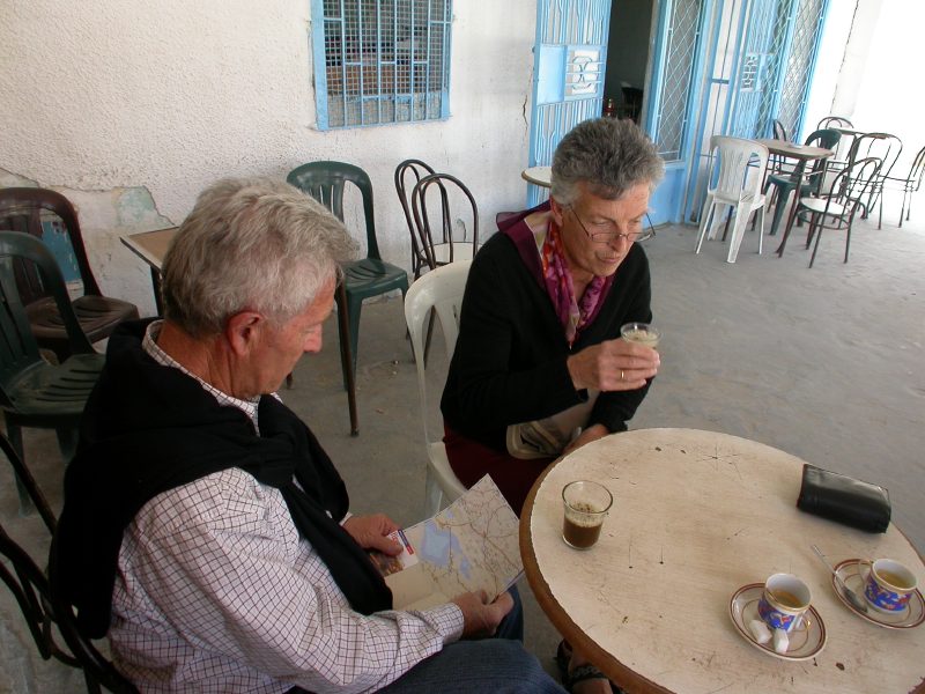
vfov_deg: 37.7
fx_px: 1015
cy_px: 347
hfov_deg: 49.0
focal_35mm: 38
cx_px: 462
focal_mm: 7.85
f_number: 3.7
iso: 100
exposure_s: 1/86.8
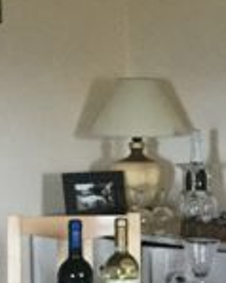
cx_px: 297
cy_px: 218
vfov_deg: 13.4
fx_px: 1197
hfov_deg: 10.5
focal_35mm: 143
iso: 200
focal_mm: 3.3
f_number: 2.4
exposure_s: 1/25
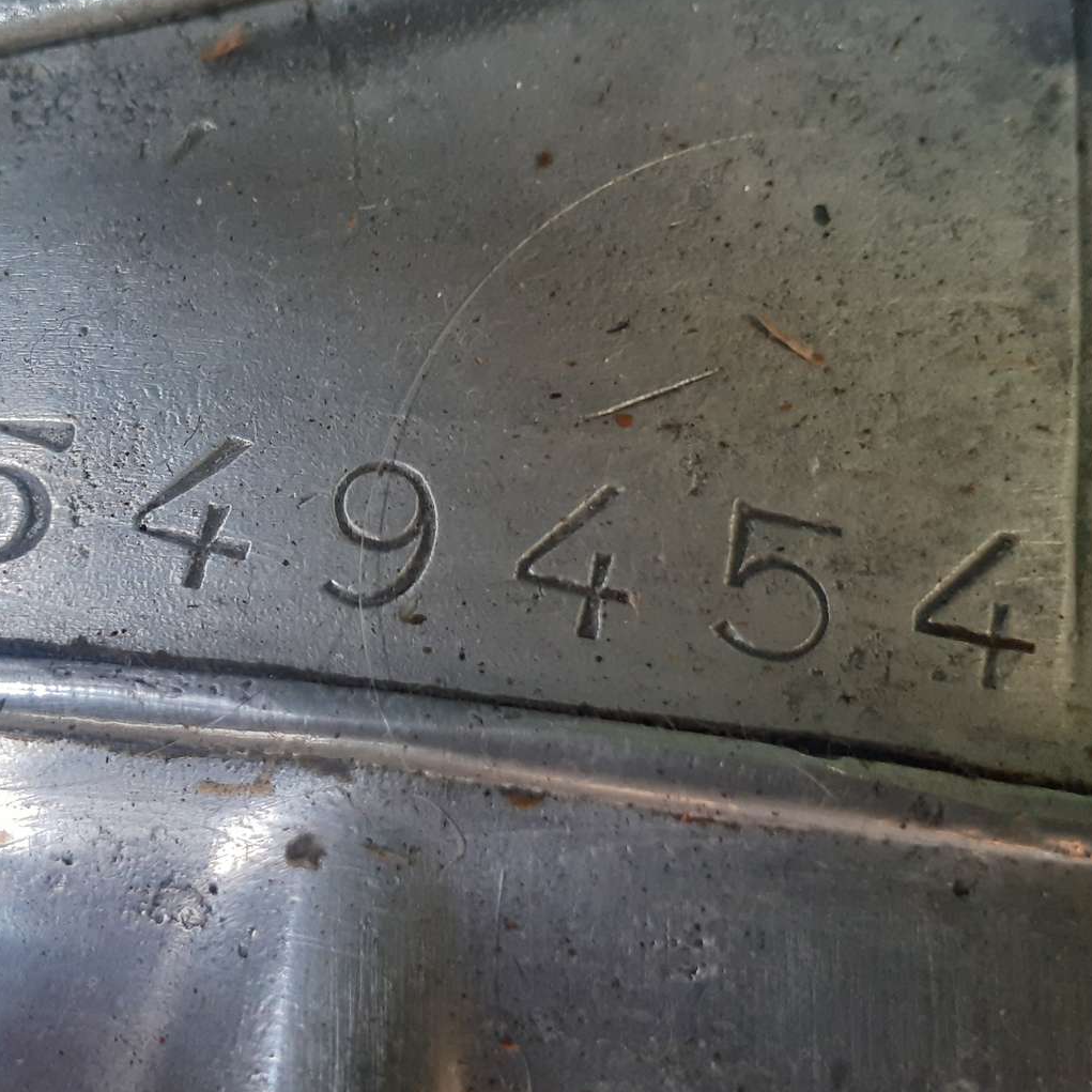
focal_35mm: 45
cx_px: 311
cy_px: 602
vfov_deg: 37.5
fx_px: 1606
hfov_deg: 36.9
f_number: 1.7
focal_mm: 3.92
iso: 250
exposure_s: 1/40
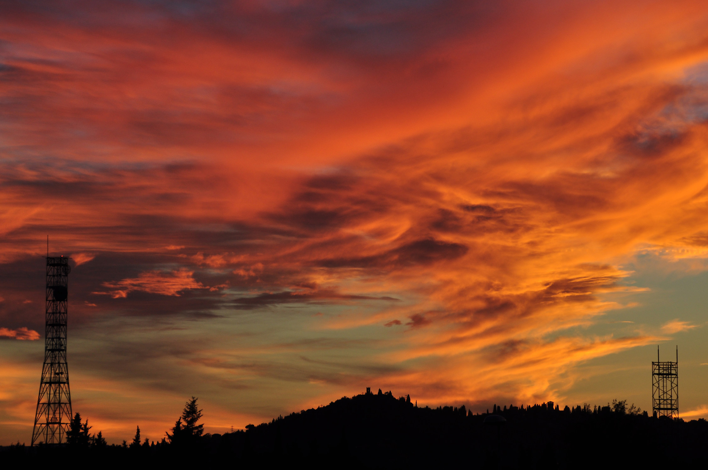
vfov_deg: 7.8
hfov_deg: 11.7
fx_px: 3457
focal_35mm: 176
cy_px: 228
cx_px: 365
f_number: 9
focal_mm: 110
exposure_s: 1/125
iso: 200
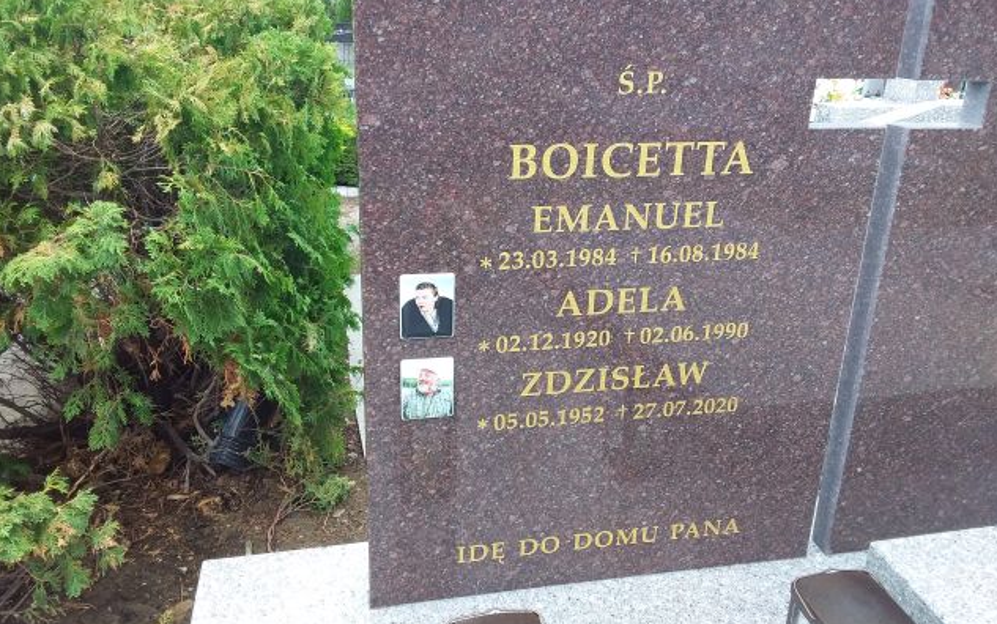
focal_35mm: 30
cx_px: 501
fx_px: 815
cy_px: 301
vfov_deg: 41.9
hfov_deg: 62.9
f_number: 1.9
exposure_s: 1/174
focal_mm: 2.91
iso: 40
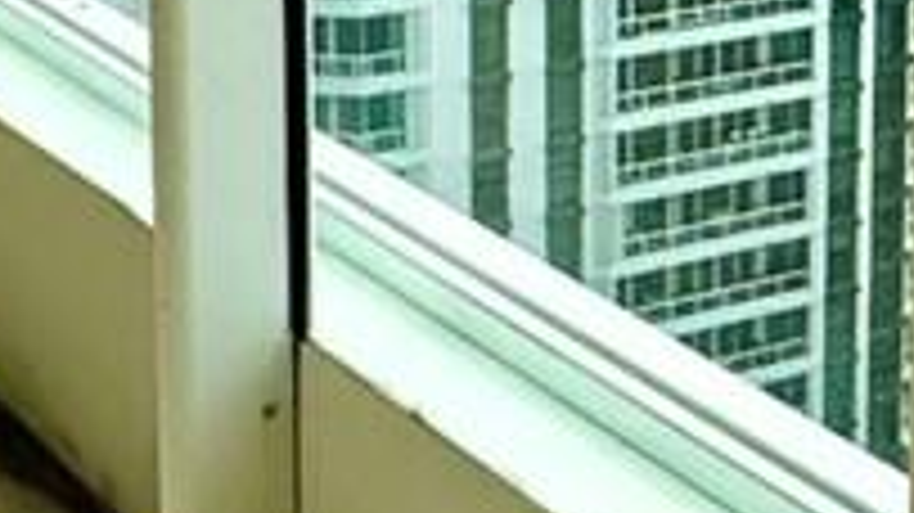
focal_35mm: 120
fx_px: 2907
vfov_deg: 9.8
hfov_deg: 16.5
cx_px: 1306
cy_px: -248
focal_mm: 2.22
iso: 50
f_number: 2.2
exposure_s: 1/1832
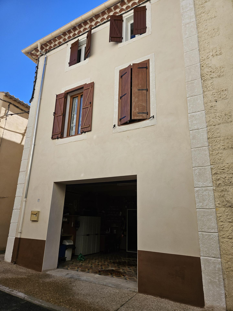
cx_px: 116
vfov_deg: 73.9
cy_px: 156
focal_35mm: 23
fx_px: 206
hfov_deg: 58.9
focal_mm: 5.4
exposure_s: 1/2000
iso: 40
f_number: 1.8
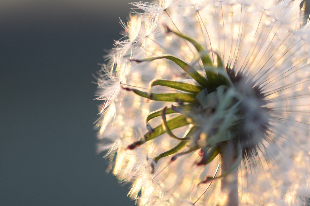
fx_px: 2130
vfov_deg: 5.5
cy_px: 93
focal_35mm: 248
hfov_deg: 8.3
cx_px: 224
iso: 200
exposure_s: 1/400
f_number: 3.8
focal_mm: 105
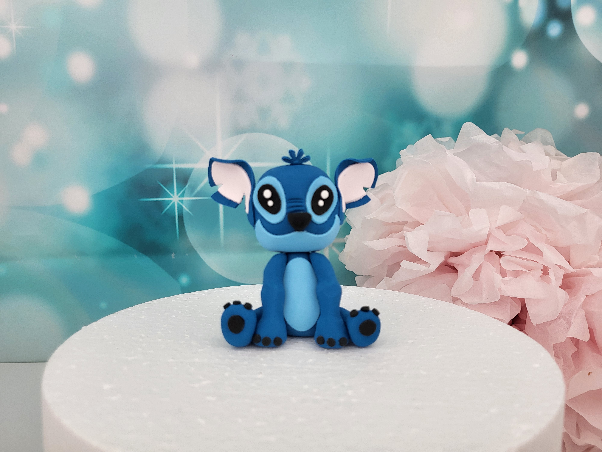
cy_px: 226
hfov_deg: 67.3
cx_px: 301
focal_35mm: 26
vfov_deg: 53.1
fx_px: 452
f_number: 1.8
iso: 40
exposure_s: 1/244
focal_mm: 5.4
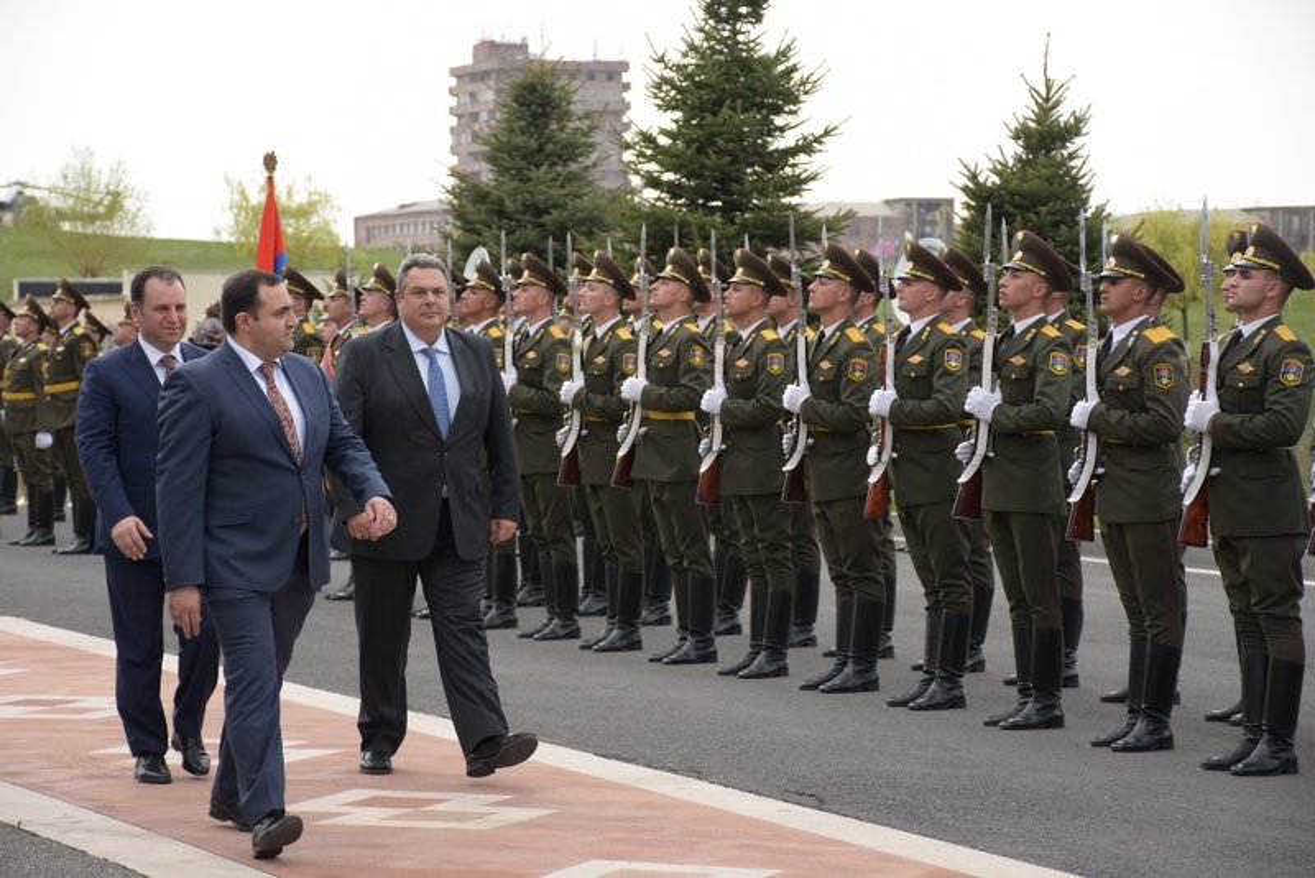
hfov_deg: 18.2
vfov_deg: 12.2
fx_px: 4111
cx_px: 658
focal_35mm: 112
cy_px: 439
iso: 140
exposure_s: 1/250
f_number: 5
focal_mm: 75
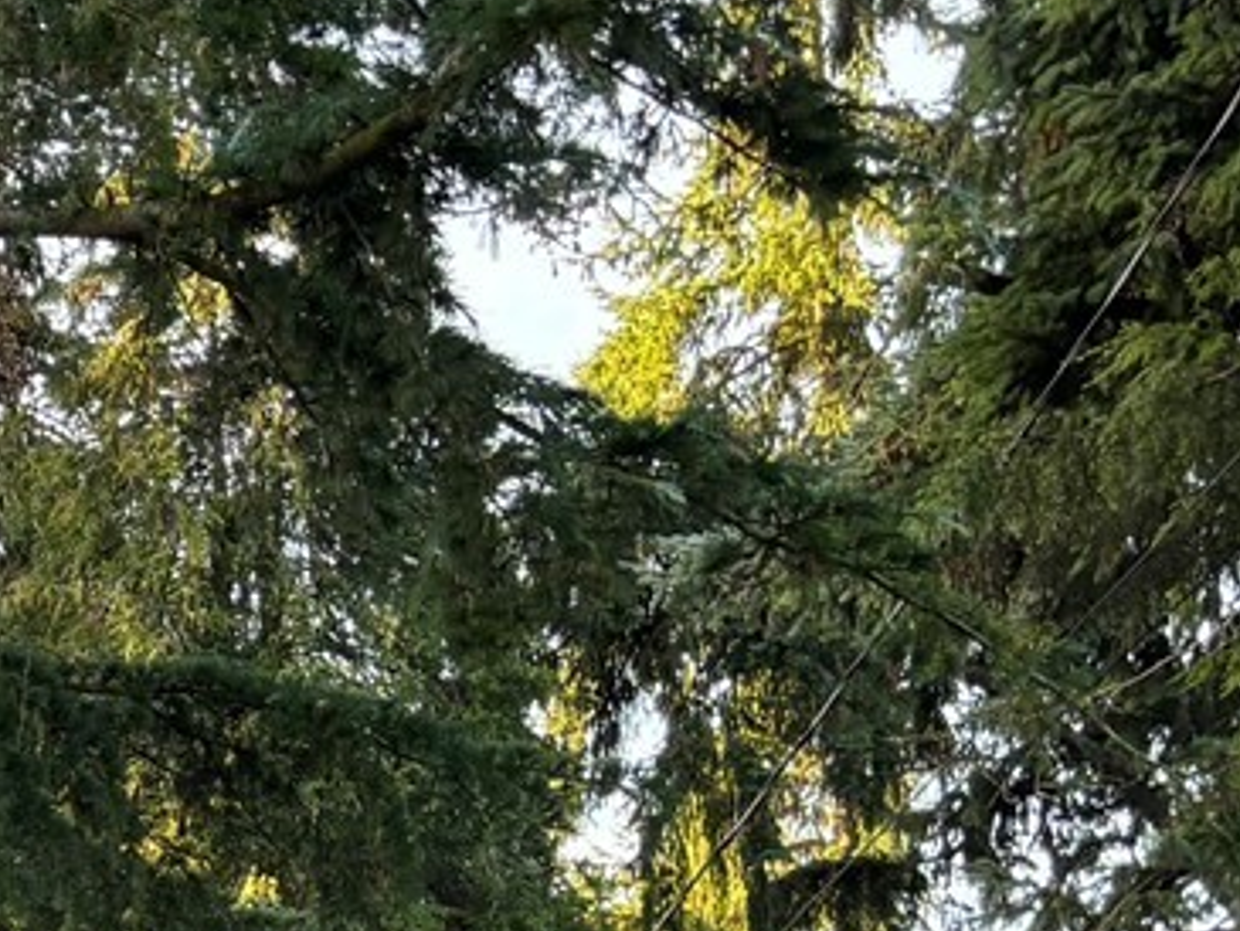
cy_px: 1386
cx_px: -1148
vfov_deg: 12.4
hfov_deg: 14.6
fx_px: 4085
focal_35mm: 114
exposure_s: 1/121
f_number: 1.6
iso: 64
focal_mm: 5.96
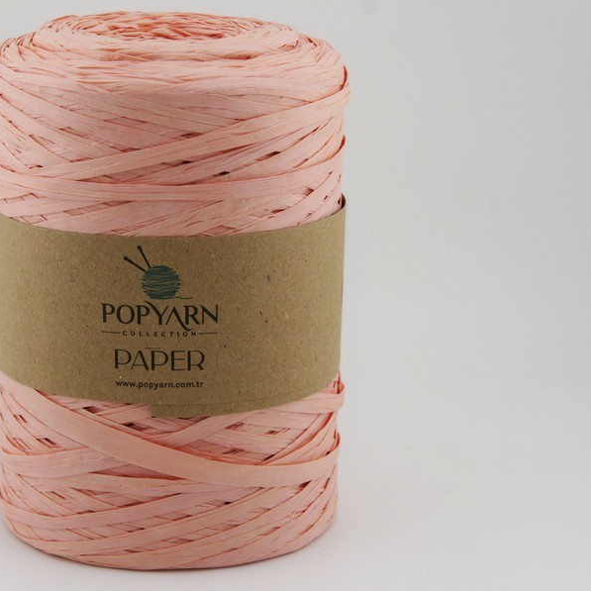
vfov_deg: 21.0
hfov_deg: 20.8
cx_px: 161
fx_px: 1596
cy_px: 296
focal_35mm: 83
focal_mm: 43
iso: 200
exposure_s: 1/320
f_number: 9
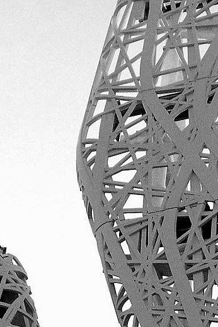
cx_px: 320
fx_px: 1510
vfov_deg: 12.0
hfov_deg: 8.1
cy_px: 443
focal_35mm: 166
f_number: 3.5
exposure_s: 1/2000
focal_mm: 24
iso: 800
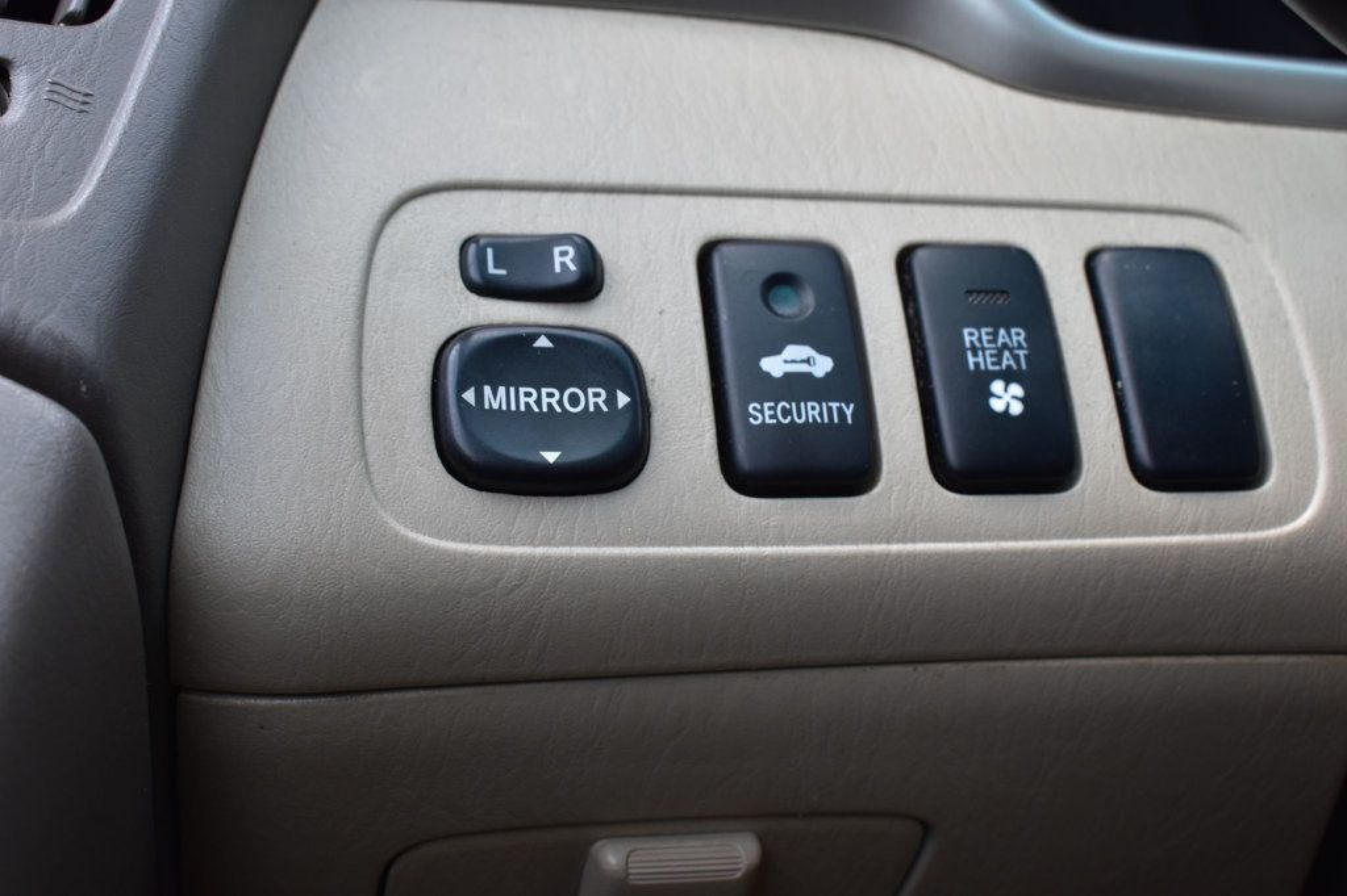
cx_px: 674
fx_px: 1739
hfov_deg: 42.3
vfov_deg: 28.9
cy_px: 448
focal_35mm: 46
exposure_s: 1/125
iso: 400
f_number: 9
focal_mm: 31
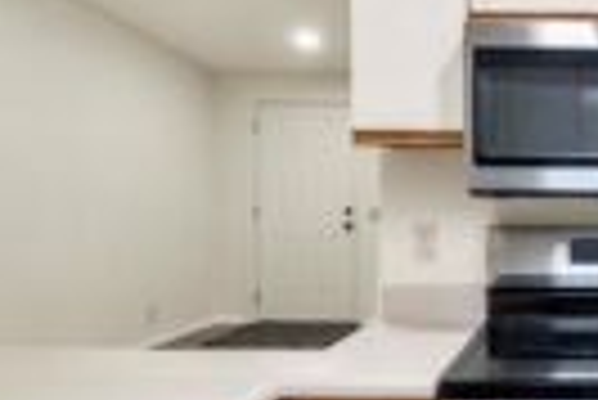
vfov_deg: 37.0
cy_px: 196
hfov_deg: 44.5
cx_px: 607
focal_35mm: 36
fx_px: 599
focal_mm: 12
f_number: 6.3
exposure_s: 1/60
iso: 200
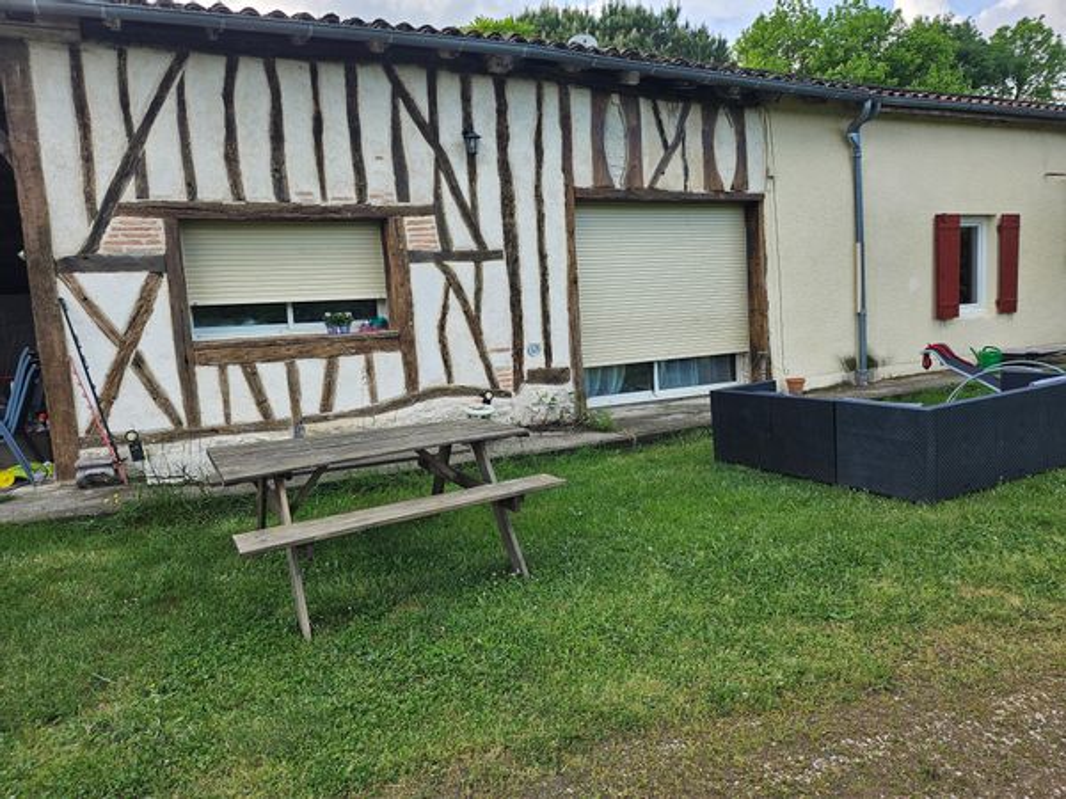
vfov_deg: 56.8
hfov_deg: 71.6
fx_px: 739
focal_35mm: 24
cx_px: 533
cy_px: 400
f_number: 1.8
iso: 50
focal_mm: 5
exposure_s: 1/519
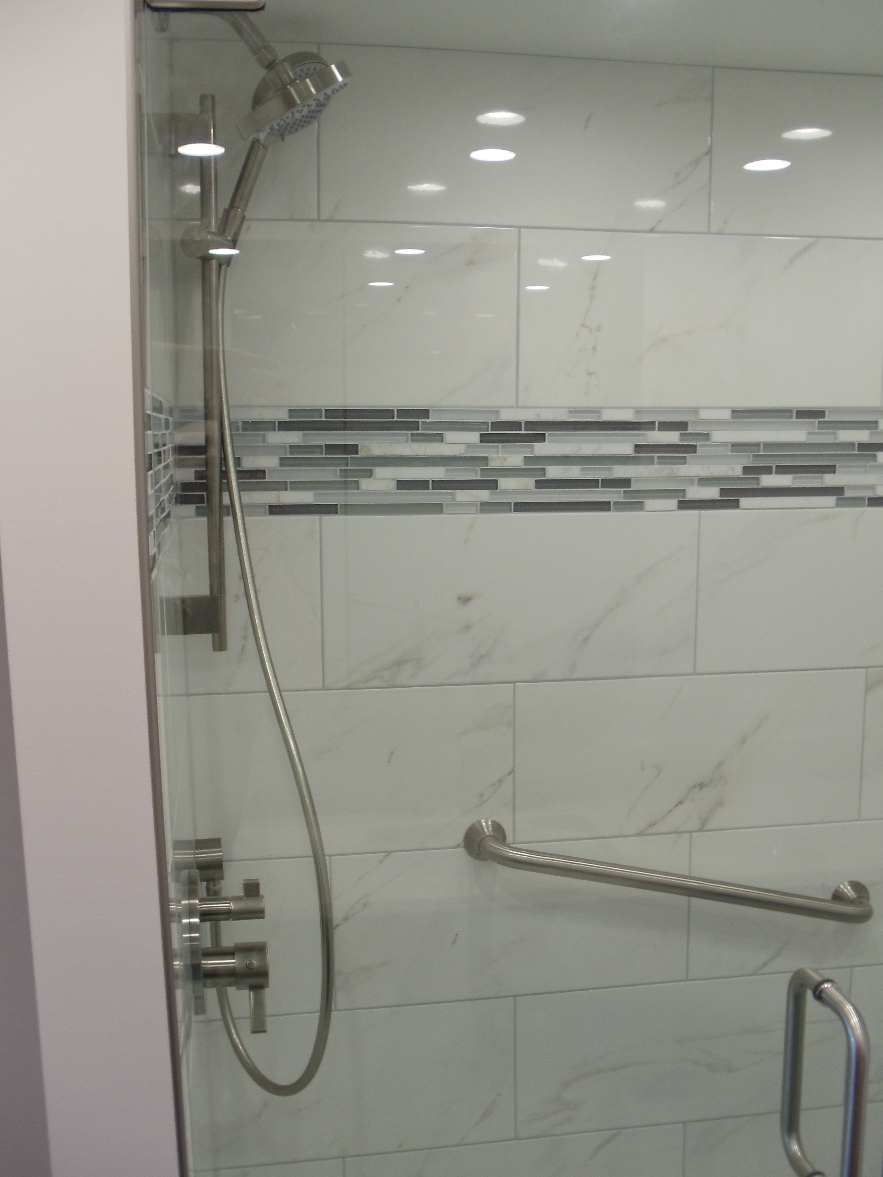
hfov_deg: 29.1
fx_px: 1701
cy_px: 611
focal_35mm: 50
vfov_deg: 38.2
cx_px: 447
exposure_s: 1/30
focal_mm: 6
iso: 100
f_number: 3.5
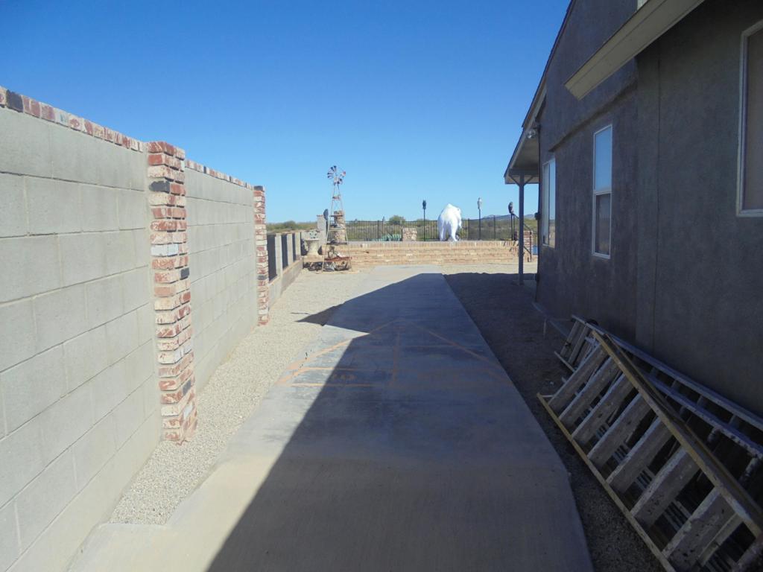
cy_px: 286
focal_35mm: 26
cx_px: 382
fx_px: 573
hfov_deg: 67.3
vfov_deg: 53.1
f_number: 11.5
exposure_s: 1/125
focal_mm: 4.6
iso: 100
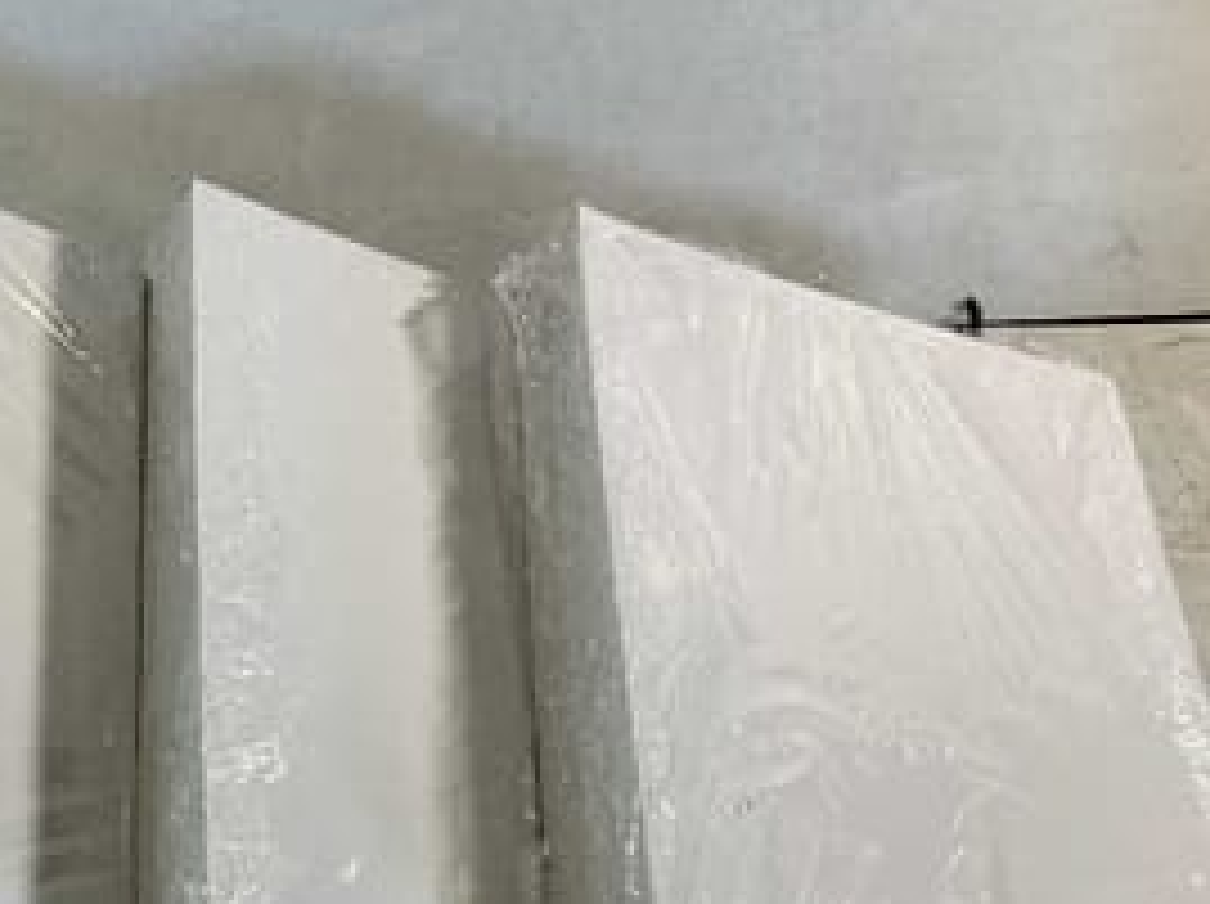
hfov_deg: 34.9
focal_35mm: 54
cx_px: 324
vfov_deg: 26.2
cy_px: 798
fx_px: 1885
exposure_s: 1/100
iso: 64
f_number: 1.8
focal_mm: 3
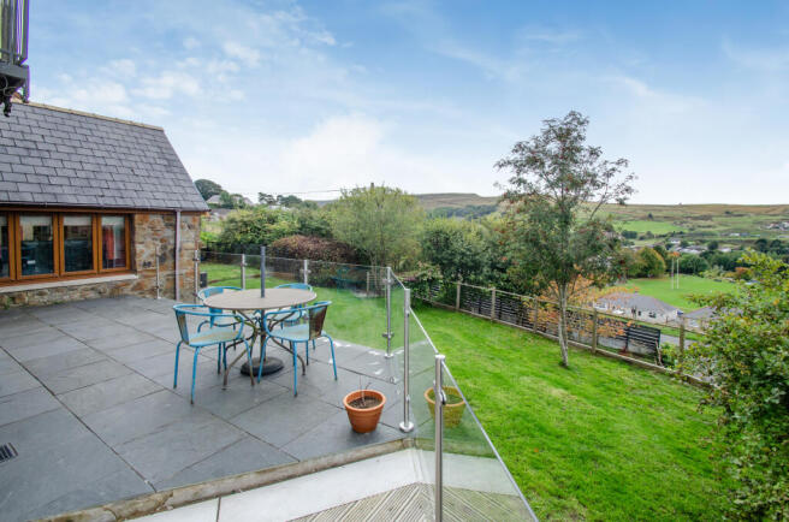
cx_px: 394
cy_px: 261
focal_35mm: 15
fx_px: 328
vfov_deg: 77.0
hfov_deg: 100.5
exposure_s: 1/400
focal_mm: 10
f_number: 7.1
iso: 320
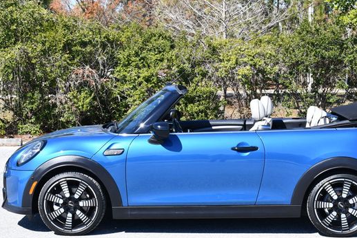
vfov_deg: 16.3
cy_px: 122
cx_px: 205
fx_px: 833
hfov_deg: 24.2
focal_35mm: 84
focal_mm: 34
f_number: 8
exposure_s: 1/250
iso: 200
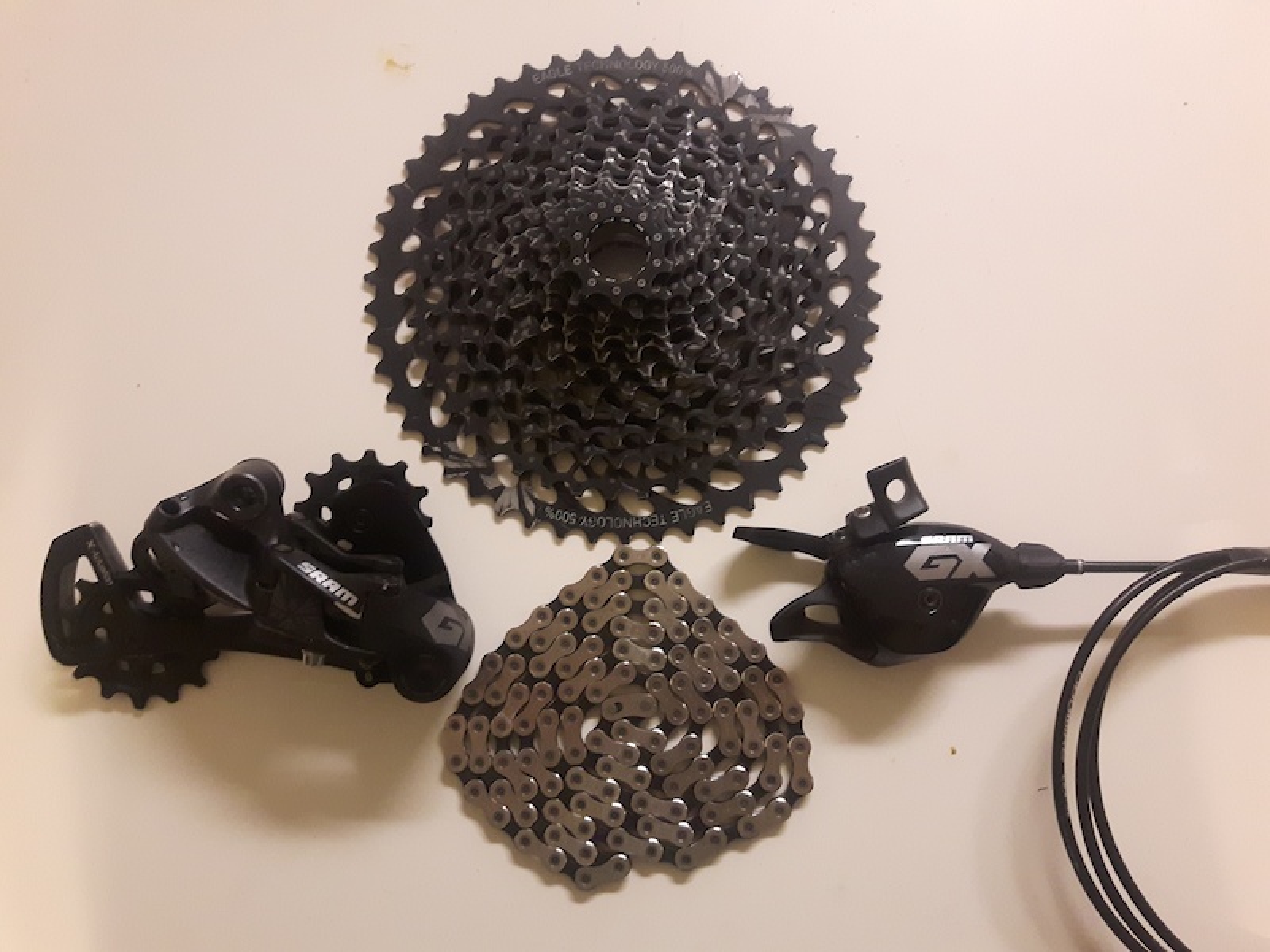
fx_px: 1137
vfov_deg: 45.4
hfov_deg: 58.4
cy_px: 476
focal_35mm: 31
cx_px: 635
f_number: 1.9
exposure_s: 1/15
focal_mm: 3.7
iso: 320
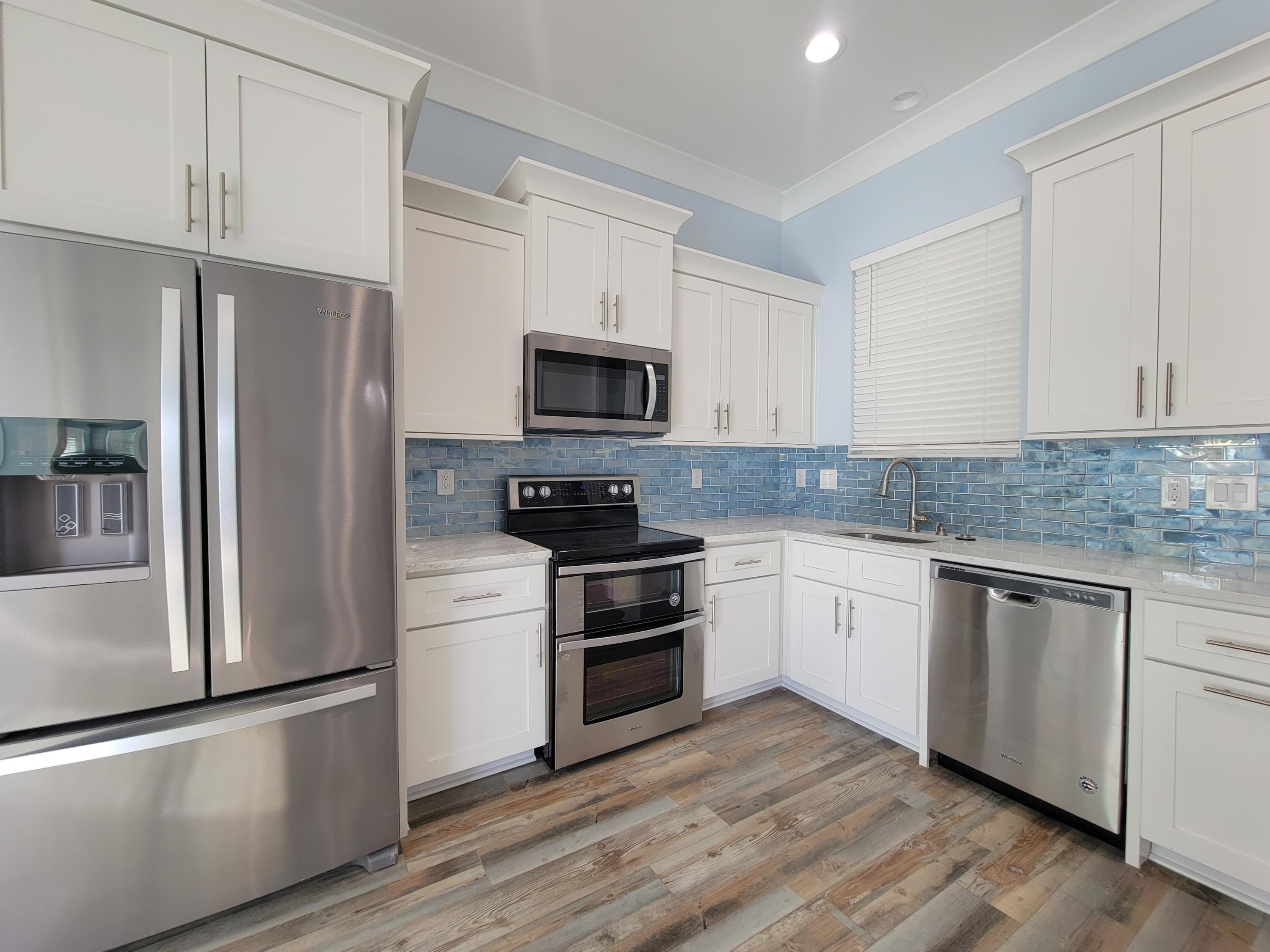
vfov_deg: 89.9
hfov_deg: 106.2
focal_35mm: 13
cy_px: 476
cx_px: 635
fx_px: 477
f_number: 2.2
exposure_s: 1/120
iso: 100
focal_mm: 2.2
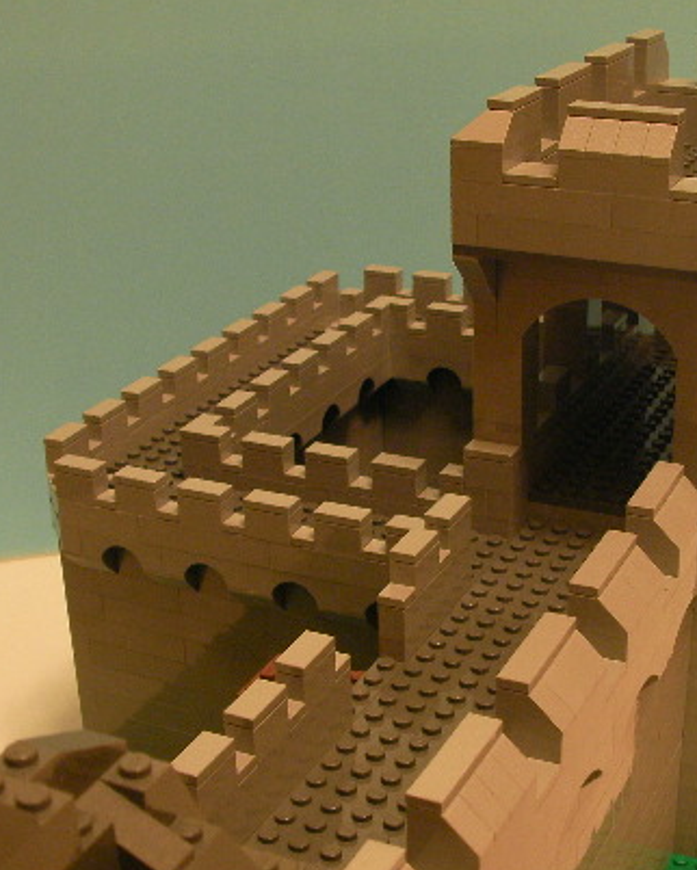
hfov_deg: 25.8
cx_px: 426
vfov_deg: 31.9
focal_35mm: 59
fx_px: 1520
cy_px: 515
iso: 200
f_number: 3.5
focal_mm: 6.3
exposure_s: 1/8.5
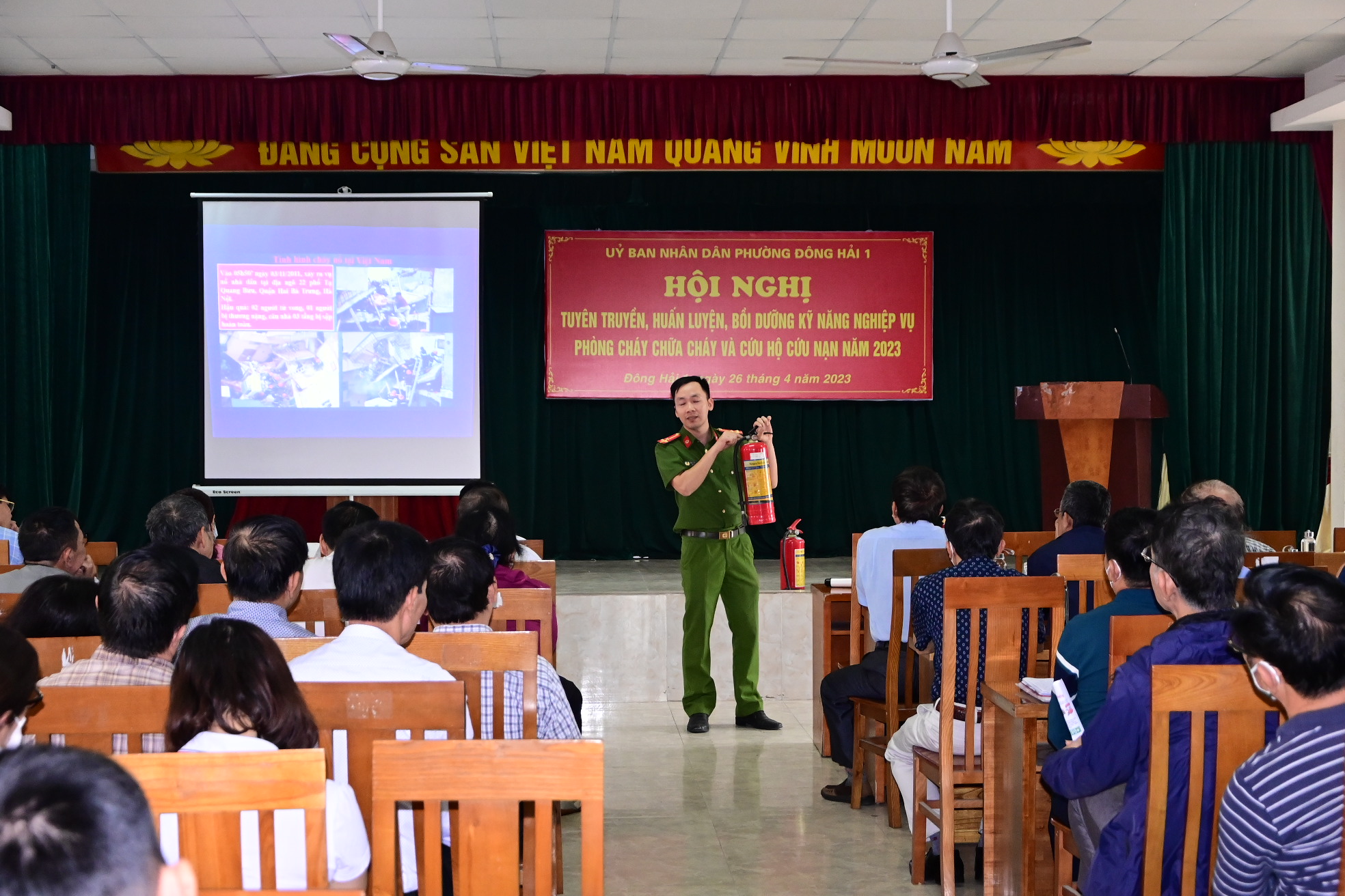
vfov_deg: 23.8
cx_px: 672
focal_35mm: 57
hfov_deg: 35.1
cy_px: 448
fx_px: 2129
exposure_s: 1/200
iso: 2500
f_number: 4.5
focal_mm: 38
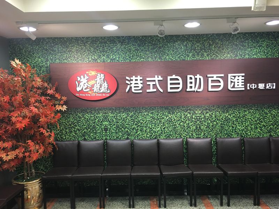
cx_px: 140
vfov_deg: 48.2
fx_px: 234
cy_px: 104
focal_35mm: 29
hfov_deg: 61.7
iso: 50
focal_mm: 4.15
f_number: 2.2
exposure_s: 1/15
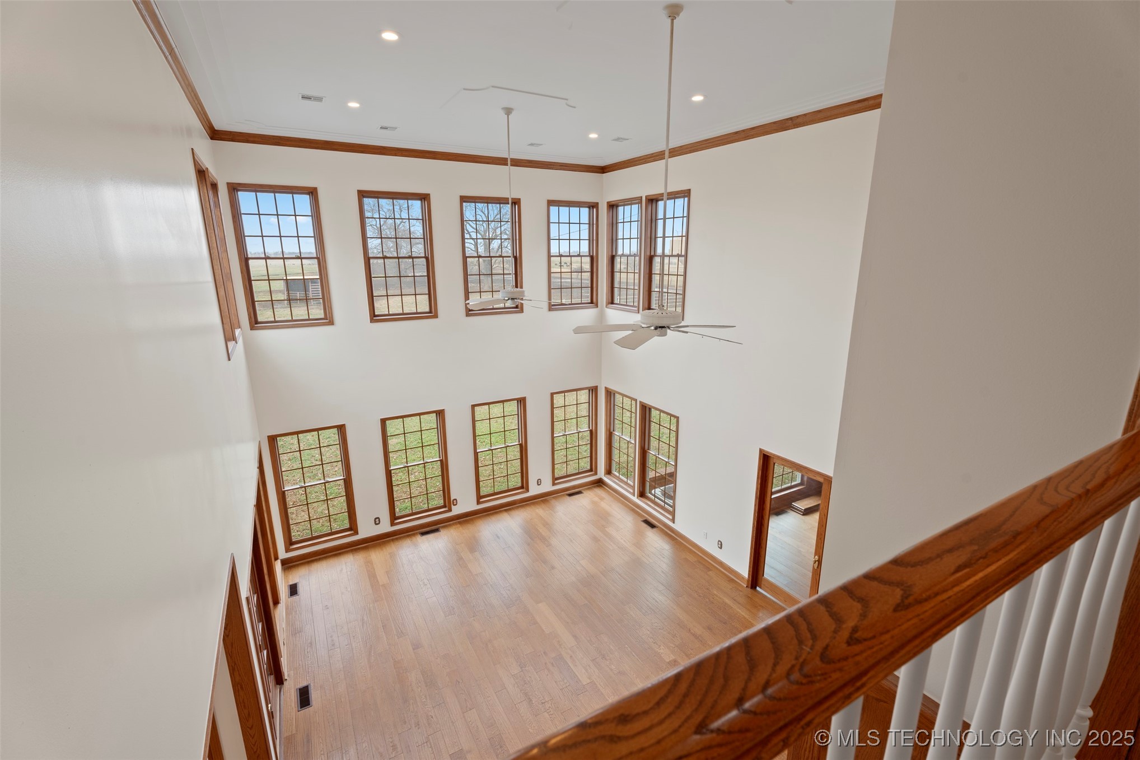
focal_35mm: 16
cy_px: 380
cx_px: 570
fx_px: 507
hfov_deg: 96.7
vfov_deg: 73.7
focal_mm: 16
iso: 250
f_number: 9
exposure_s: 1/5
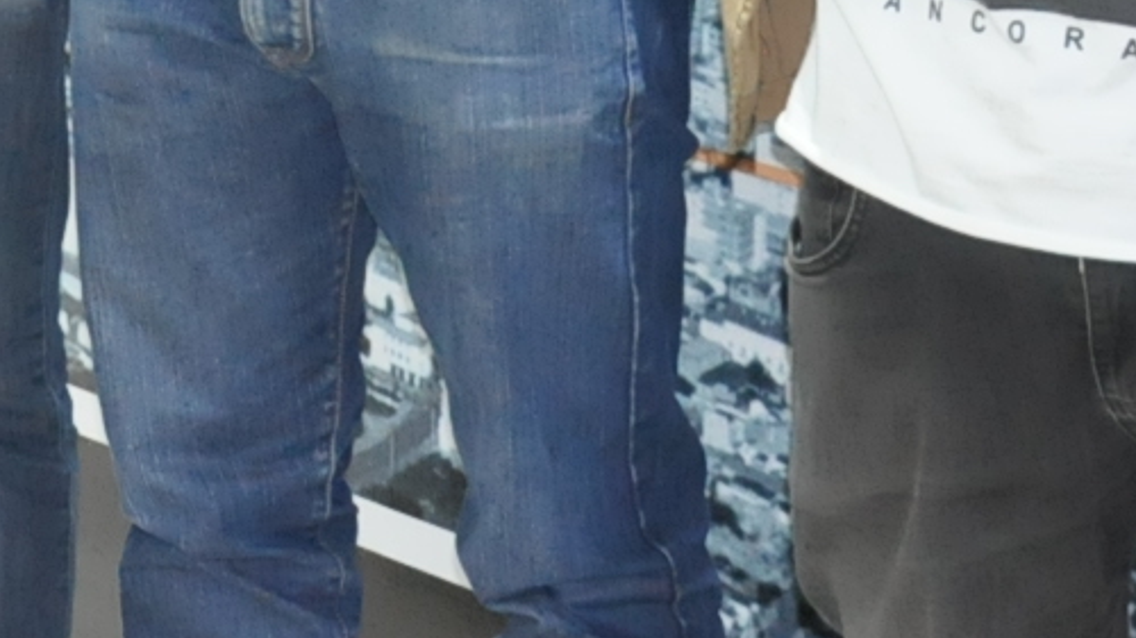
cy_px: -679
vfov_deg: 7.8
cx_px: -218
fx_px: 4457
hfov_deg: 14.1
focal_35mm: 148
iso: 2000
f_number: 5
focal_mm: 22
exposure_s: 1/60
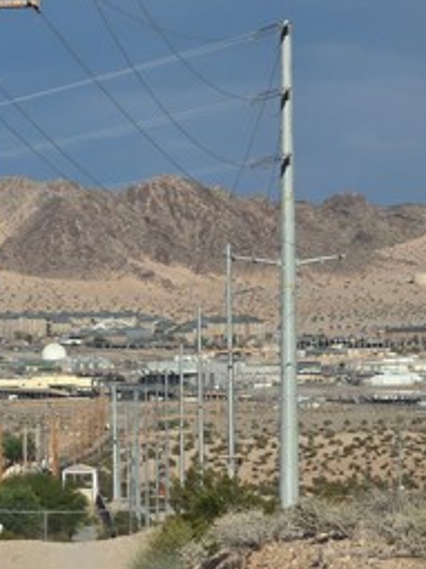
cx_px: 80
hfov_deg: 5.1
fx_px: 4746
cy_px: 495
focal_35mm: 289
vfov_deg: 6.8
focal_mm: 18.6
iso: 64
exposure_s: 1/1732
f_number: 3.4
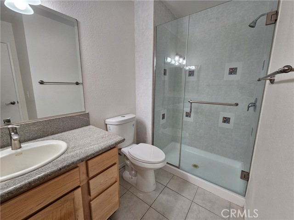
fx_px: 110
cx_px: 147
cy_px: 110
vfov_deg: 89.9
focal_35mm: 13
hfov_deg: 106.2
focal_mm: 2.2
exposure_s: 1/60
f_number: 2.2
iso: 100
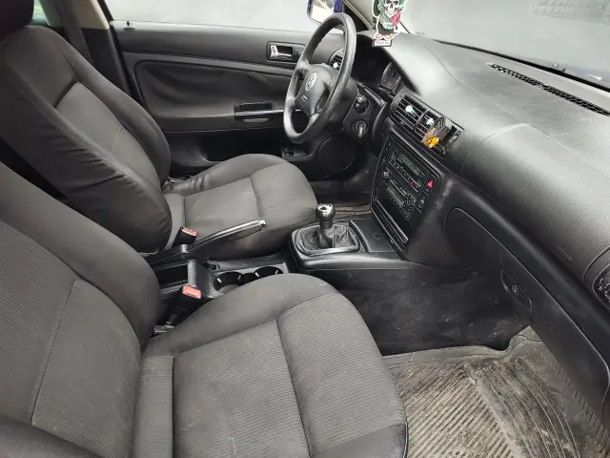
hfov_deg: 73.9
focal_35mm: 23
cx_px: 305
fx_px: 405
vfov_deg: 58.9
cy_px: 229
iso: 444
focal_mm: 5.56
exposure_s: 1/33.3
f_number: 1.8
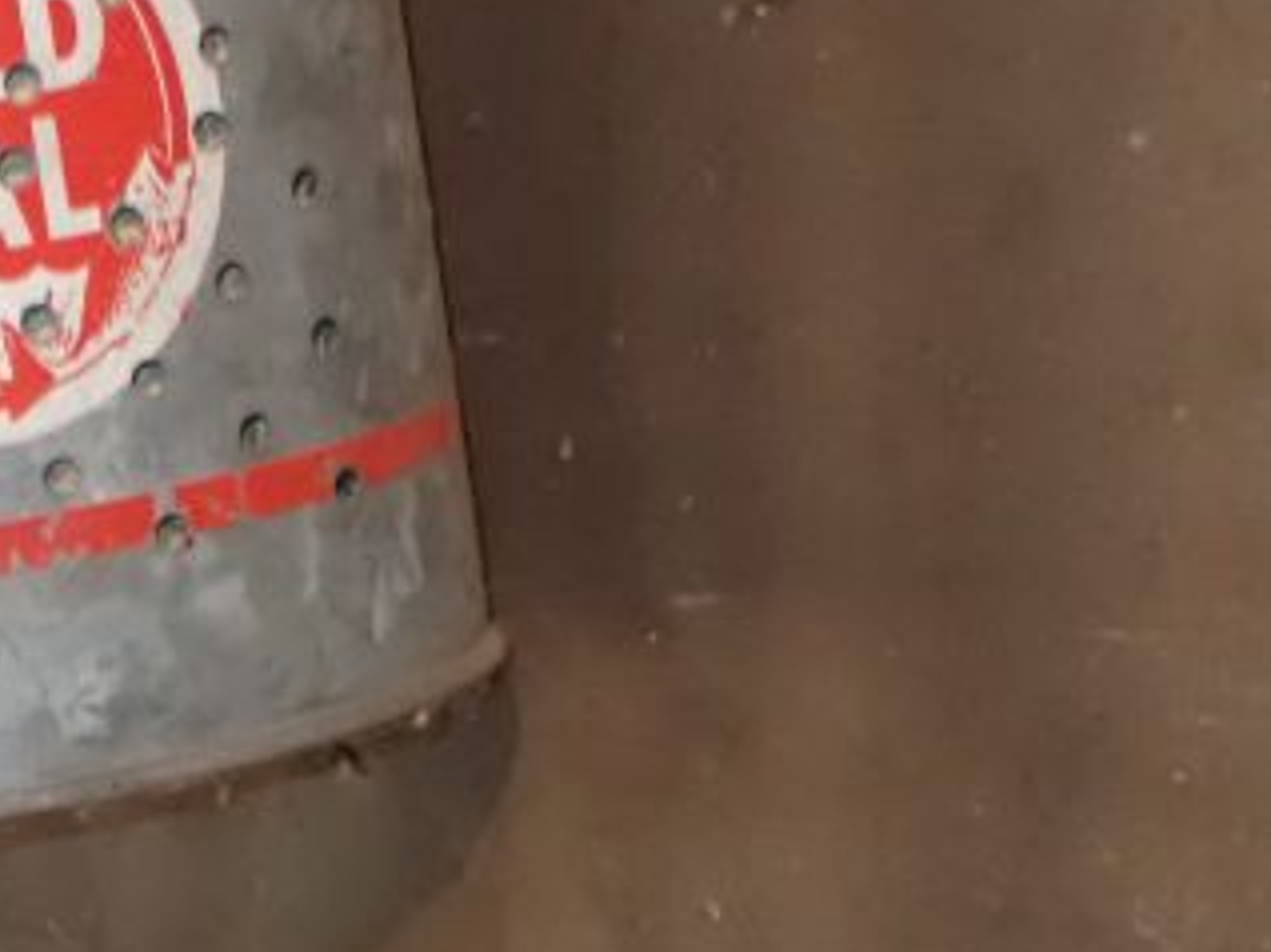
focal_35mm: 130
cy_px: 440
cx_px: -58
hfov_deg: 14.9
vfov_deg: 11.4
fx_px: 4770
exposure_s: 1/60
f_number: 3.6
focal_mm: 11.09
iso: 1600
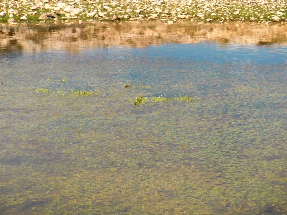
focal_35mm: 114
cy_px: 108
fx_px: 945
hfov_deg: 17.3
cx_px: 144
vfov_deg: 13.0
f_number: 12.4
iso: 100
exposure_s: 1/160
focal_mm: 19.98
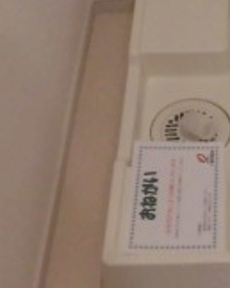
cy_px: 30
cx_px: 296
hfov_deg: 15.8
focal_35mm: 93
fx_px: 791
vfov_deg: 20.2
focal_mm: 4.3
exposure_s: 1/30
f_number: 3.1
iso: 320
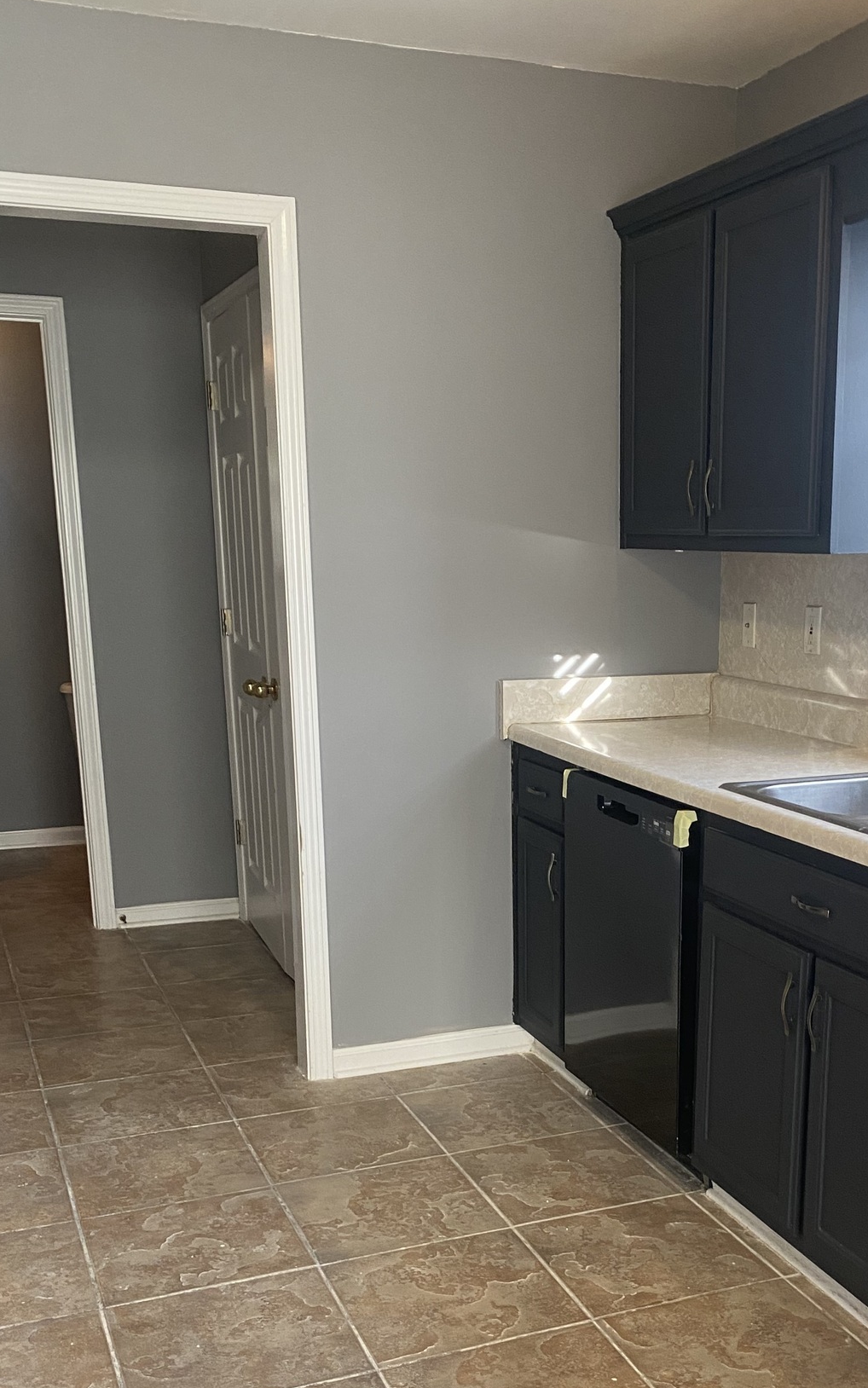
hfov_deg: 32.4
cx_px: 593
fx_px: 1476
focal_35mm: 39
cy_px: 943
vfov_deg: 49.4
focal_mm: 4.25
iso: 200
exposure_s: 1/60
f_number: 1.8
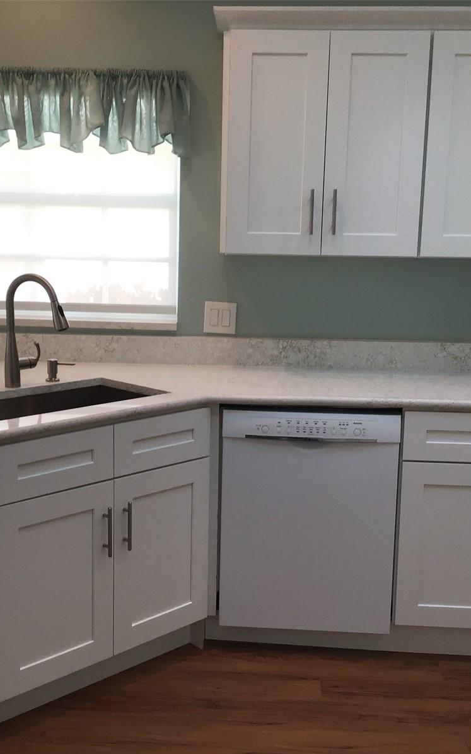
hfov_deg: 29.2
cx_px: 207
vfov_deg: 45.3
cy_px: 378
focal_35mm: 44
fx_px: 904
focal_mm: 3.3
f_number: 2.4
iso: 32
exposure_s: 1/60
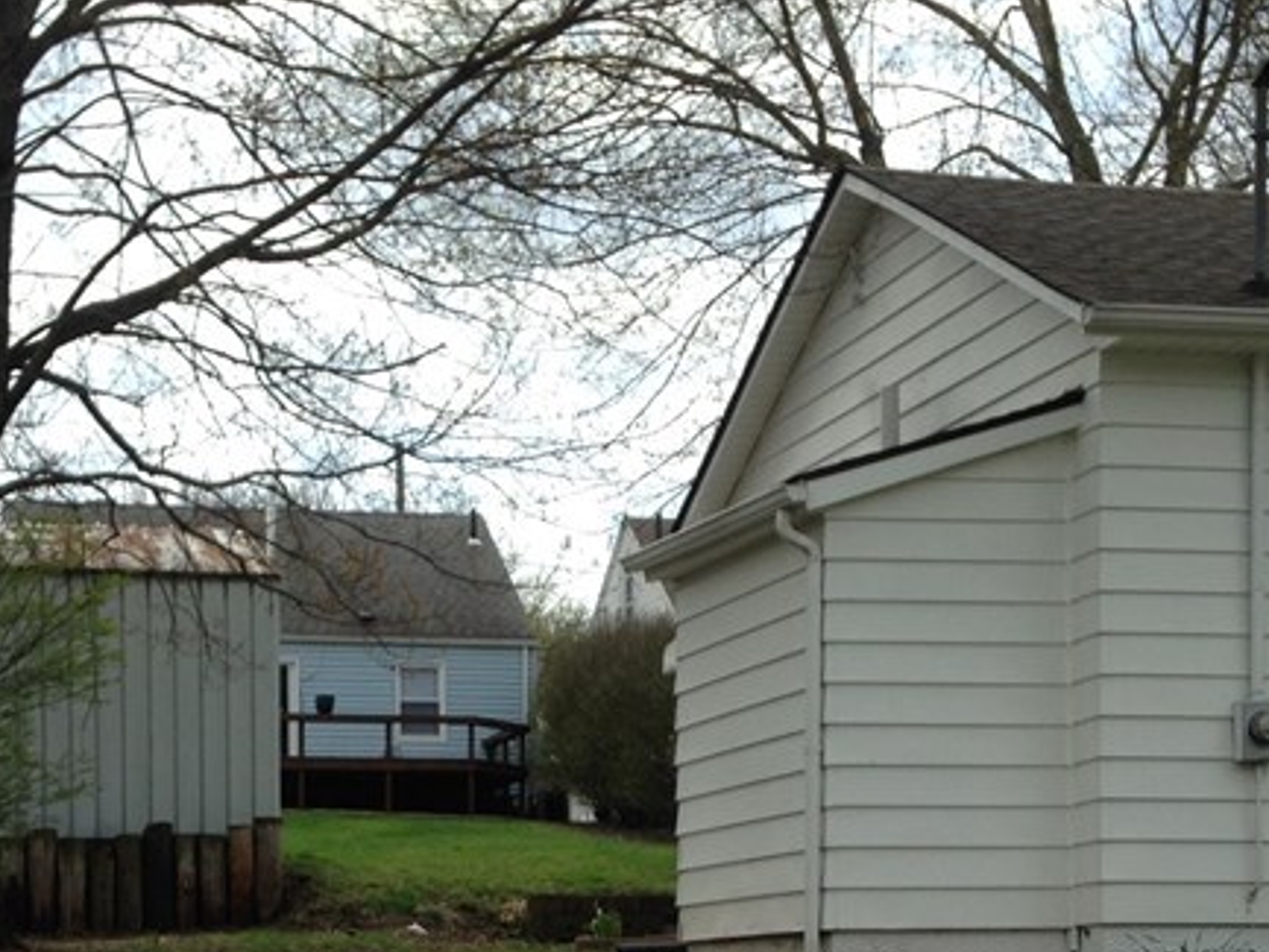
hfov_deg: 24.8
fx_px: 2860
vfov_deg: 18.4
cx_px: 363
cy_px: 970
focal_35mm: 78
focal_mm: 4.12
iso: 50
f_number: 2.4
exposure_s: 1/1323
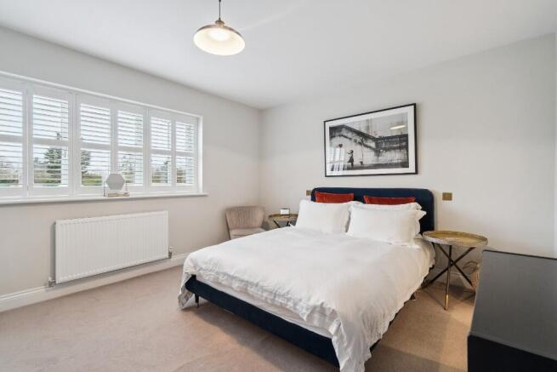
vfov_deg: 73.8
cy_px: 186
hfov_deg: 96.7
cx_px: 278
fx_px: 248
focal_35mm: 16
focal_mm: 16
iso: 640
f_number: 8
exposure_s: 1/10
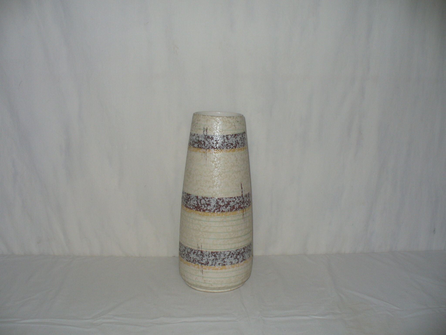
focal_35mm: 37
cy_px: 168
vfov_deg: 38.7
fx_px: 477
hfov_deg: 50.1
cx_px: 223
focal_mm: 6.1
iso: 100
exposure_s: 1/30
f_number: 2.8
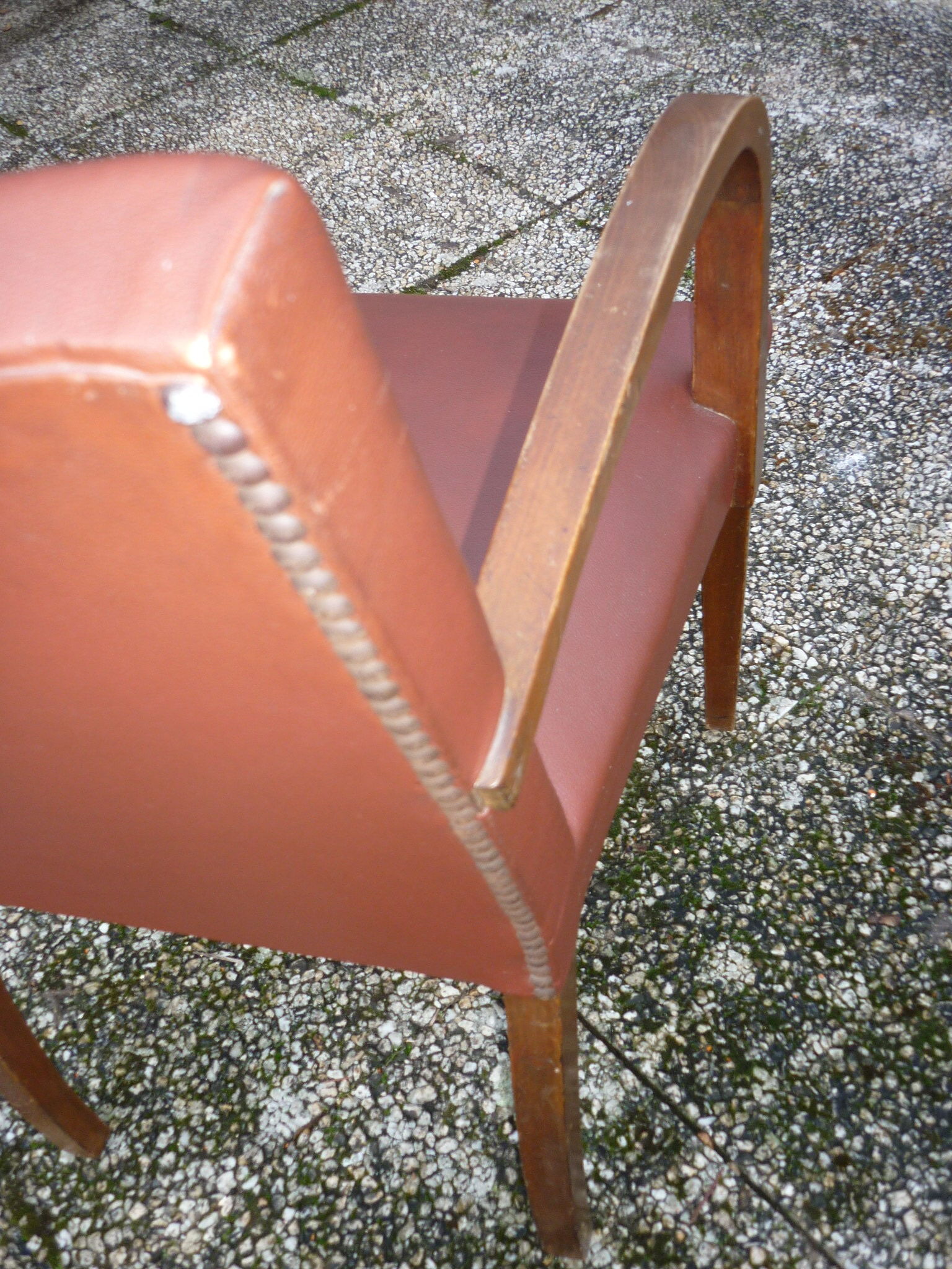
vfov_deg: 55.4
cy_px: 634
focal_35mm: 33
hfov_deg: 42.9
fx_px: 1210
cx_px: 476
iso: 100
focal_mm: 5.5
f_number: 2.8
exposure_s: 1/30
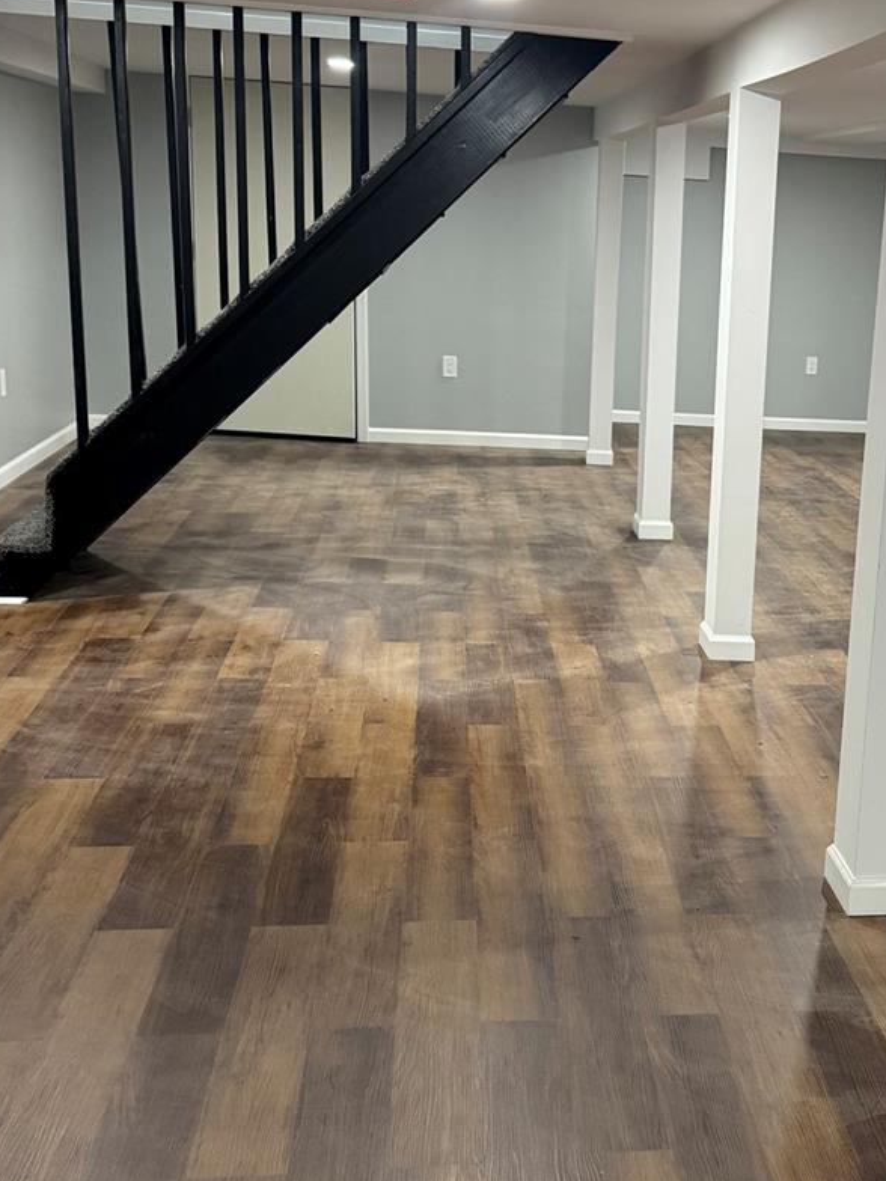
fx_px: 1604
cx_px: 731
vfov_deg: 40.4
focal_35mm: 47
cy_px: 667
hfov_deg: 30.0
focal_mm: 6.76
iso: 320
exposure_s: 1/60
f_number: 1.78
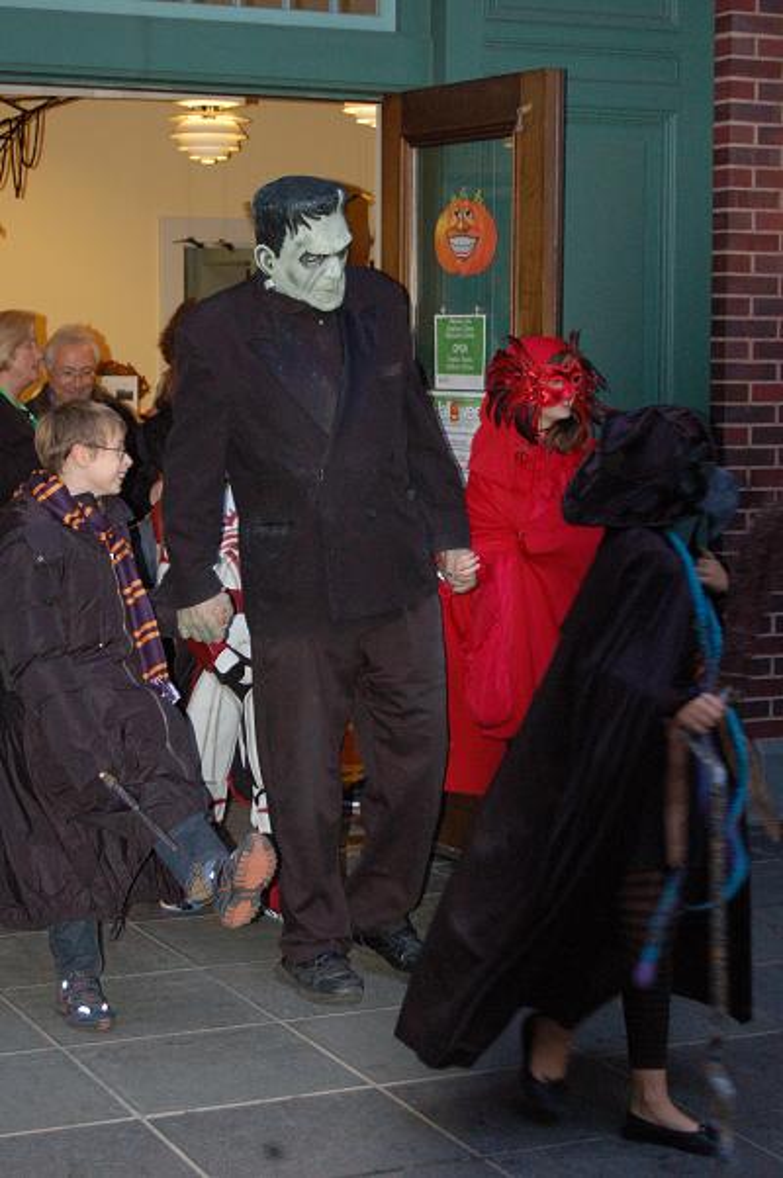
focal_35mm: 72
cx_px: 392
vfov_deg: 28.1
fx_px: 2354
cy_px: 589
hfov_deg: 18.9
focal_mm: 48
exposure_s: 1/60
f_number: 5.6
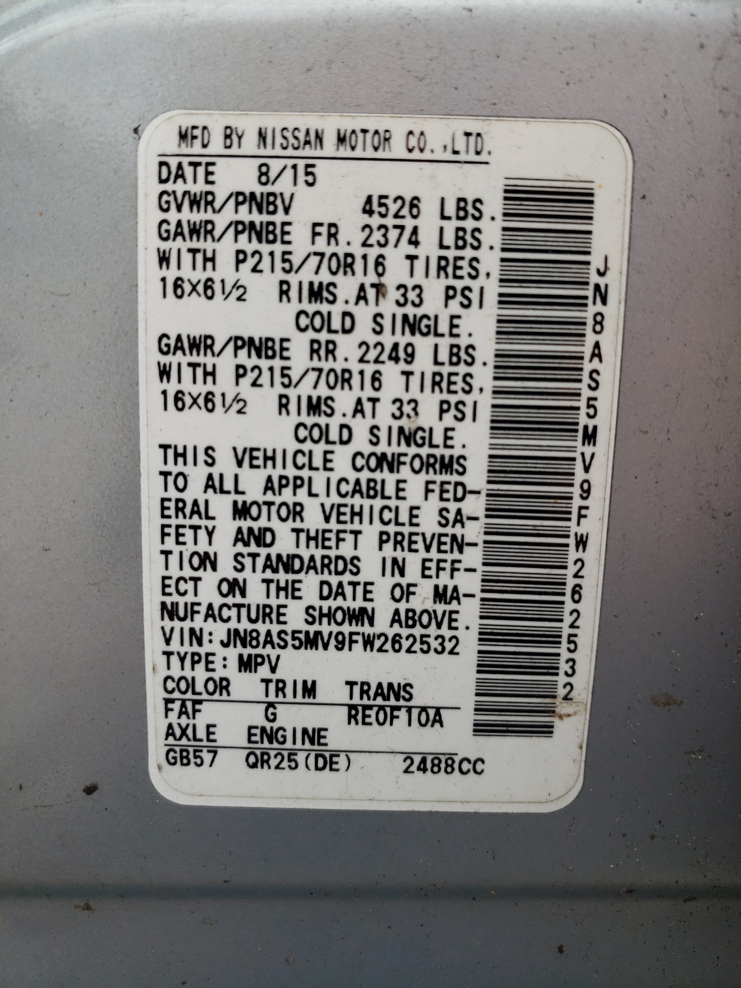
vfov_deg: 67.3
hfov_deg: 53.1
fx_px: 742
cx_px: 370
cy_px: 494
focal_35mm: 26
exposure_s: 1/1111
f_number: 1.5
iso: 50
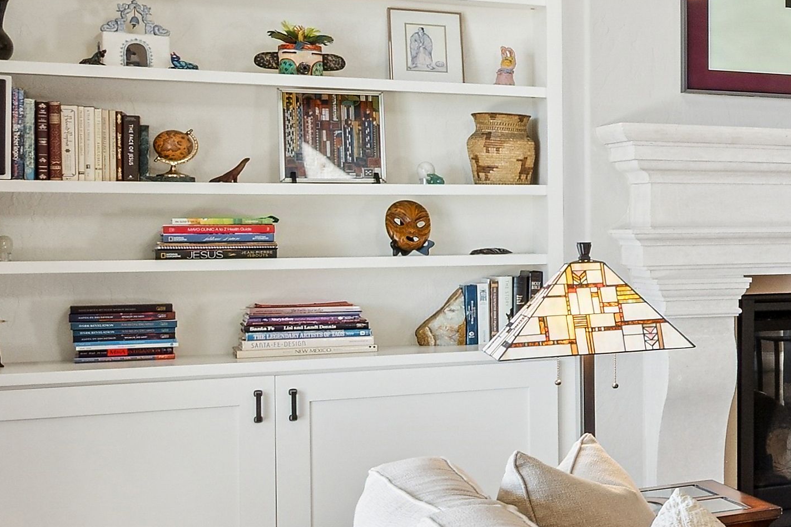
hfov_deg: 20.6
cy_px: 260
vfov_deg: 20.0
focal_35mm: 68
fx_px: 1493
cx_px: 1429
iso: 400
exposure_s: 1/25
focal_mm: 16
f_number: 9
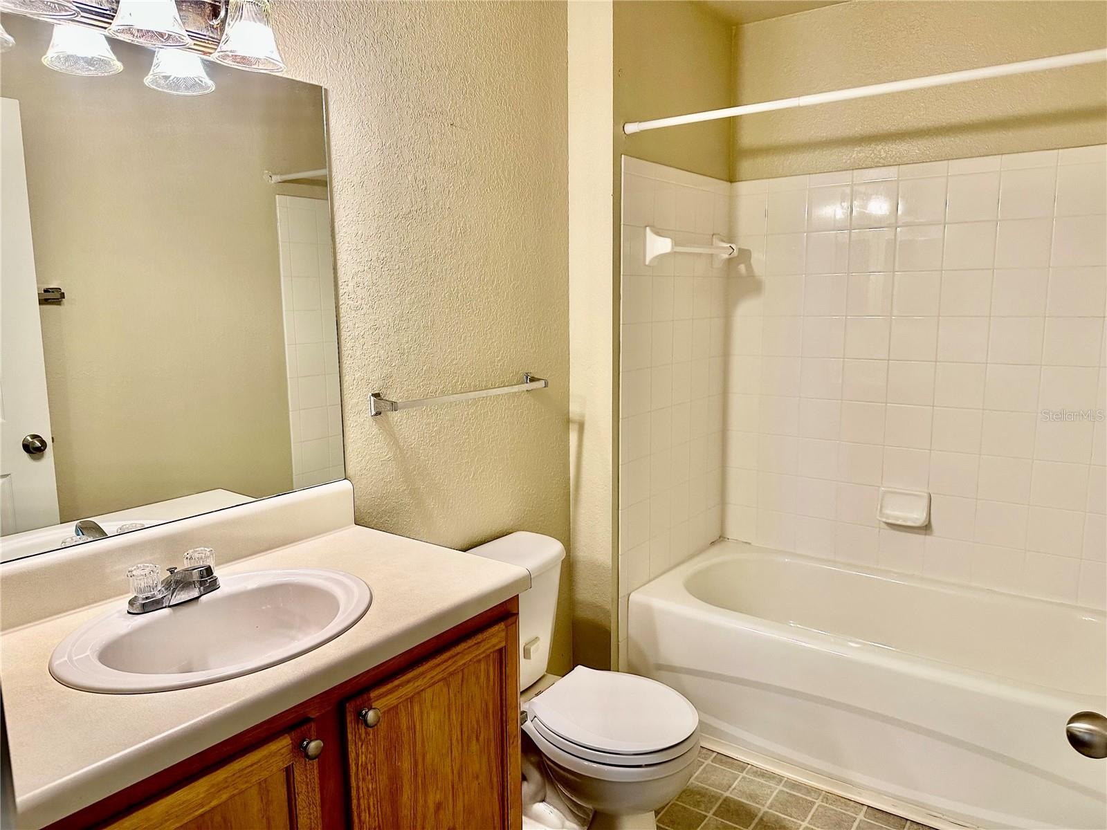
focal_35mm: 24
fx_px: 768
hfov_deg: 71.6
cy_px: 415
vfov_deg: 56.8
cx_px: 554
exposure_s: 1/60
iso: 200
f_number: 1.78
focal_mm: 6.86
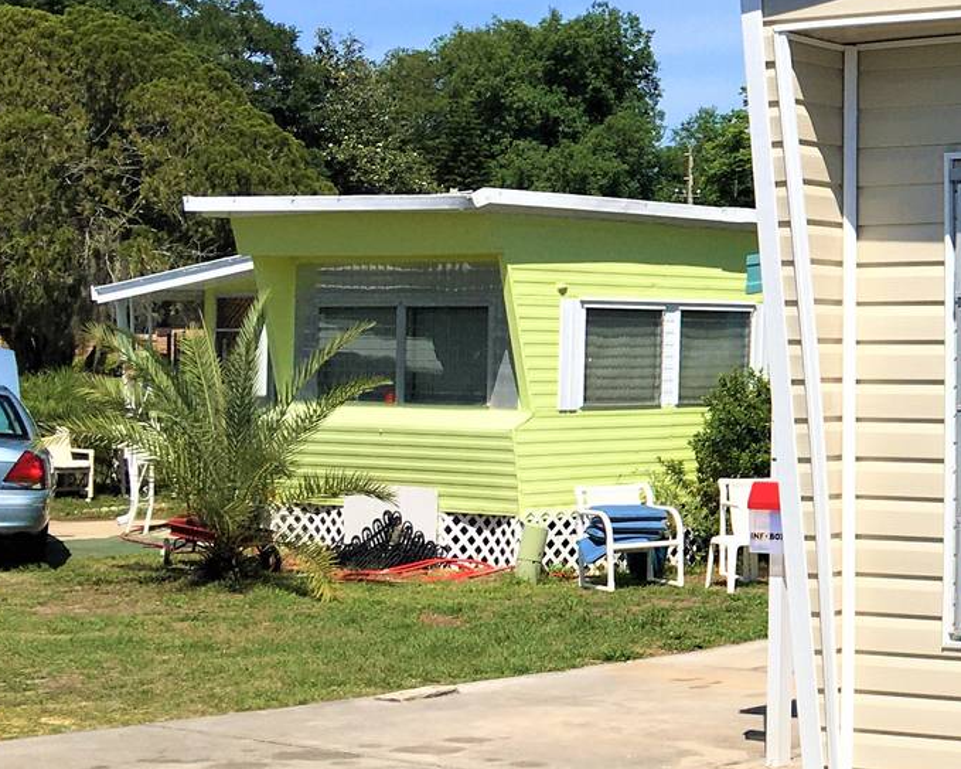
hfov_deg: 21.3
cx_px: 1295
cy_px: 304
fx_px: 2275
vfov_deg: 19.2
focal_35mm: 80
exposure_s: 1/2653
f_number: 2.2
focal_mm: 4.15
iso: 25
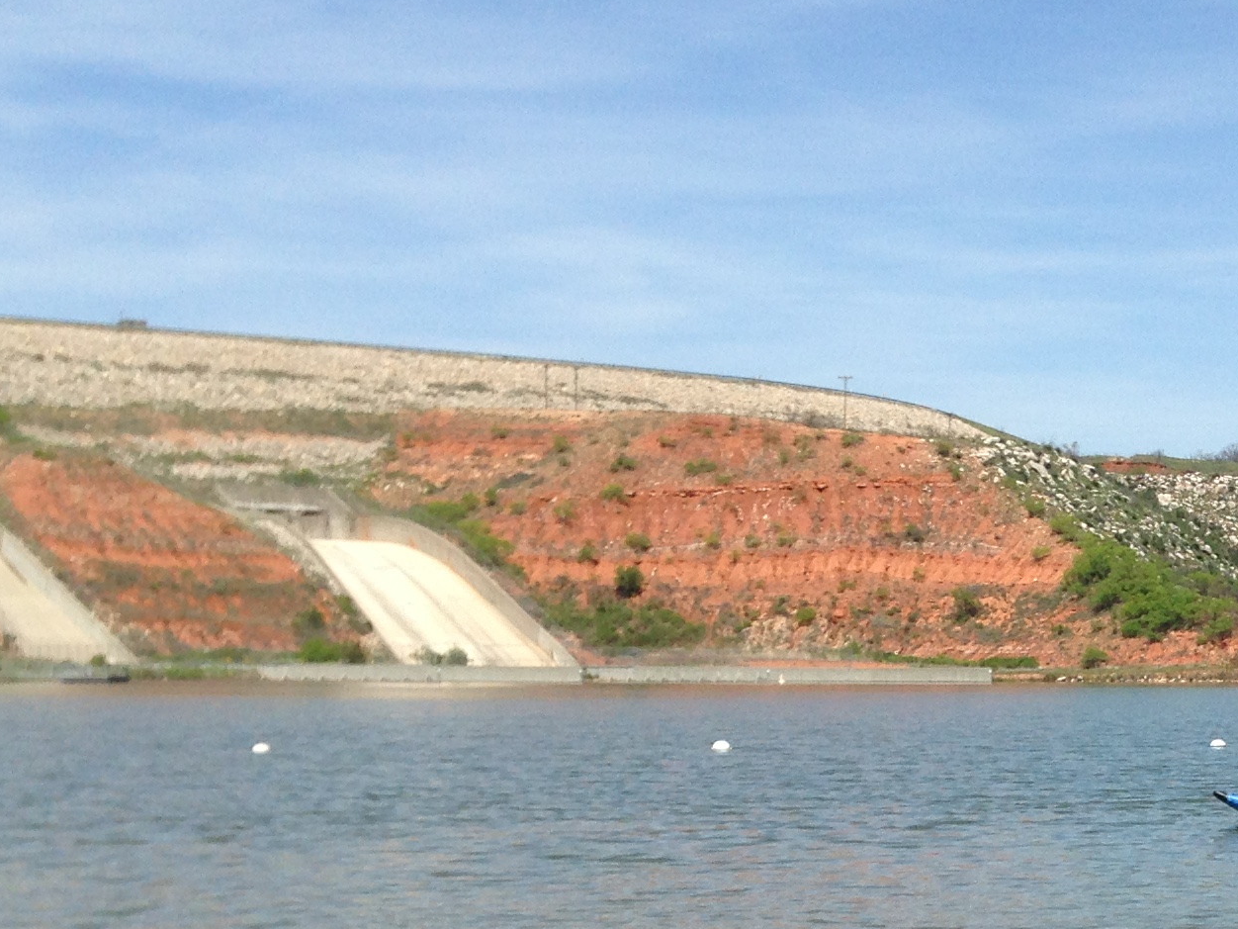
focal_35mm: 86
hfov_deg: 21.4
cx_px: 1418
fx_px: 3076
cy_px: 1001
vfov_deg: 16.7
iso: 50
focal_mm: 4.12
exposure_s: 1/1938
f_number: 2.4
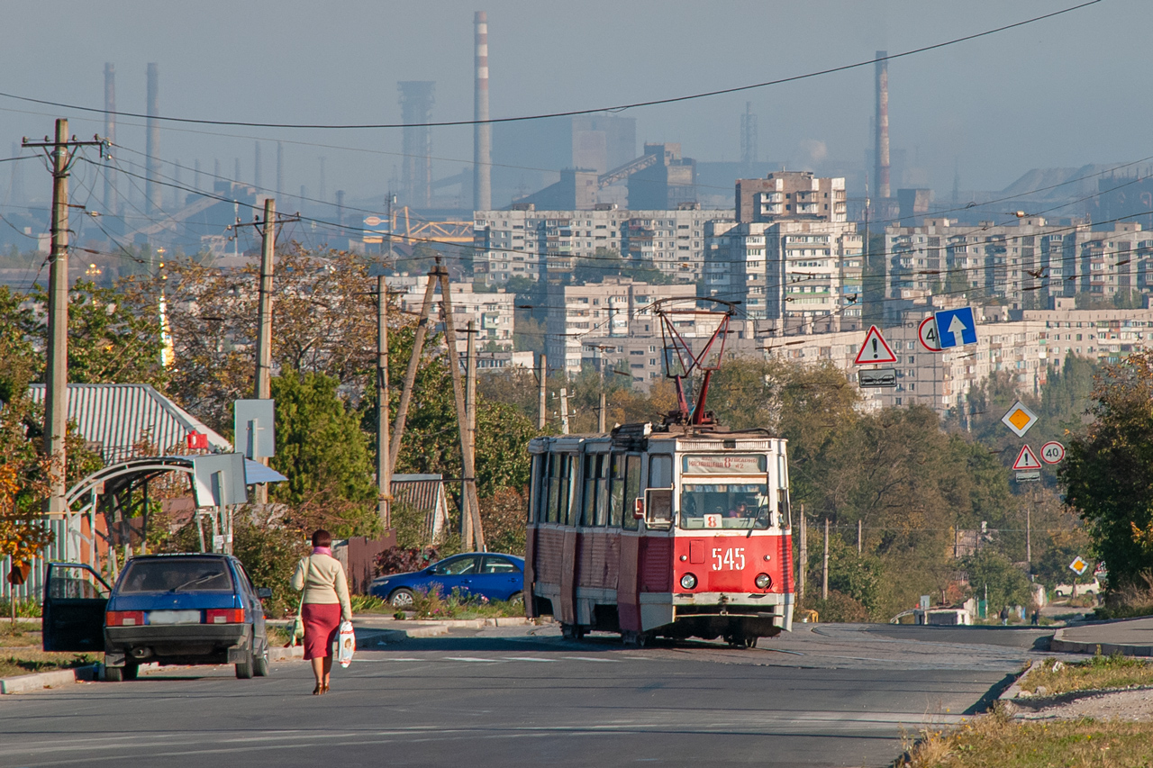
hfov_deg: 10.2
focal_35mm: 202
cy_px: 384
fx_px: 6484
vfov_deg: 6.8
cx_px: 576
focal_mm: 135
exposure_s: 1/500
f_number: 7.1
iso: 250
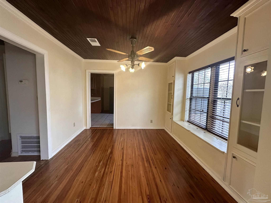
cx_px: 136
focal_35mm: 14
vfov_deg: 85.7
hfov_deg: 102.1
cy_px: 102
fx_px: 110
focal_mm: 2.22
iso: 200
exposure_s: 1/120
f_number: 2.2
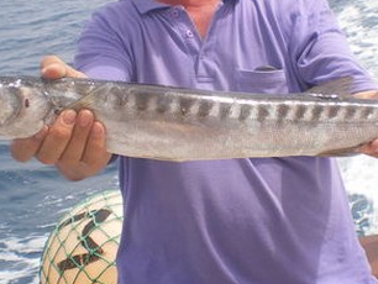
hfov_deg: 26.3
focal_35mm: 74
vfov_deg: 19.8
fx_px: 809
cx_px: 226
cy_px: 77
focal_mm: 6.3
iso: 50
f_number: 4.6
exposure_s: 1/400
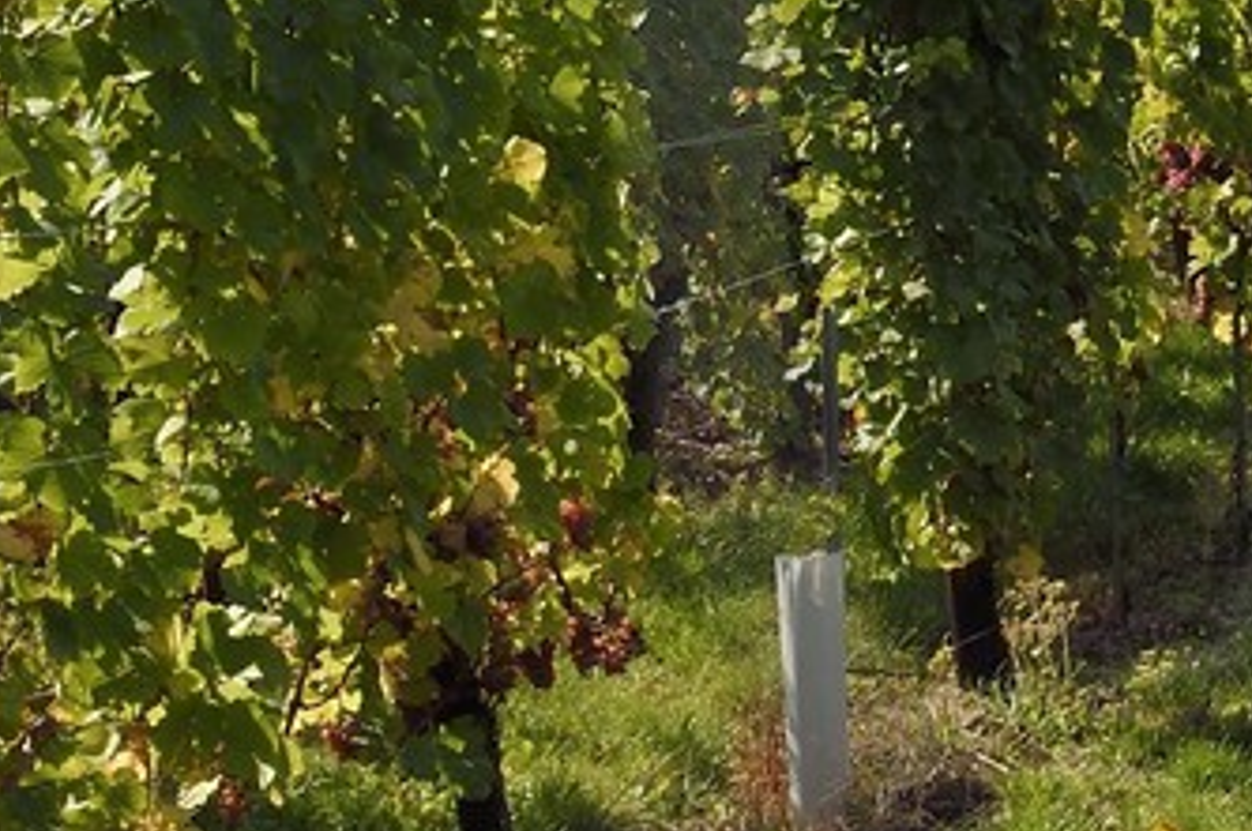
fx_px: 6008
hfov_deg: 11.2
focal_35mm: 173
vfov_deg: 7.9
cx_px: 2162
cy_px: 94
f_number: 16
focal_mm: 36
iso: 200
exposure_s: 1/200
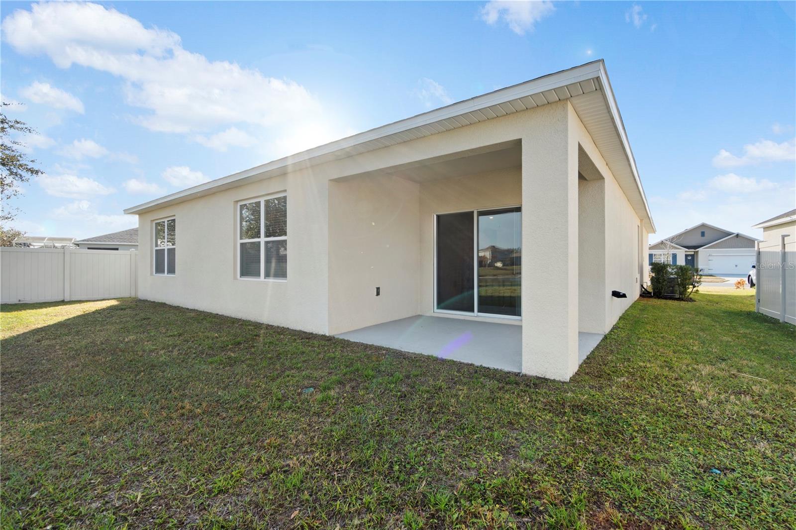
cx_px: 398
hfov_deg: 100.4
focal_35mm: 15
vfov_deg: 77.3
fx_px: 332
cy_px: 265
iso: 100
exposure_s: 1/30
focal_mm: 10
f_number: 8
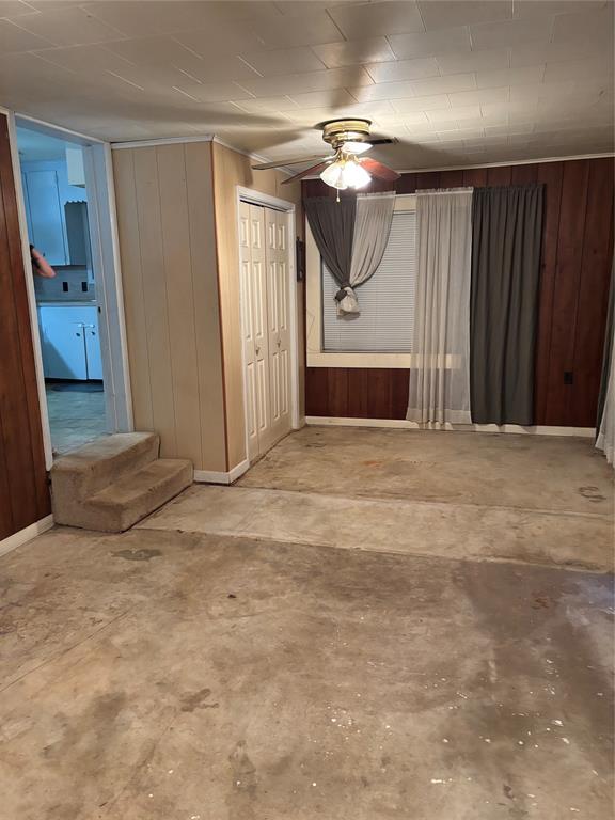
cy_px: 410
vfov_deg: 67.3
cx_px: 308
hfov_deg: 53.1
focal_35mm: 26
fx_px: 616
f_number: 1.6
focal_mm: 5.96
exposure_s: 1/40
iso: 400
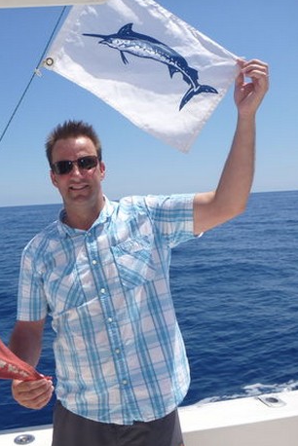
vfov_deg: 48.4
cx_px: 72
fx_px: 496
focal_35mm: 40
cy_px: 219
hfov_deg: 32.8
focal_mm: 4.9
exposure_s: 1/160
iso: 100
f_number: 10
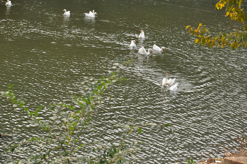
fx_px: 719
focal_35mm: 105
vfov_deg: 13.0
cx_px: 124
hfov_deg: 19.5
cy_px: 82
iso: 200
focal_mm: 70
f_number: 5.6
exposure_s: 1/500
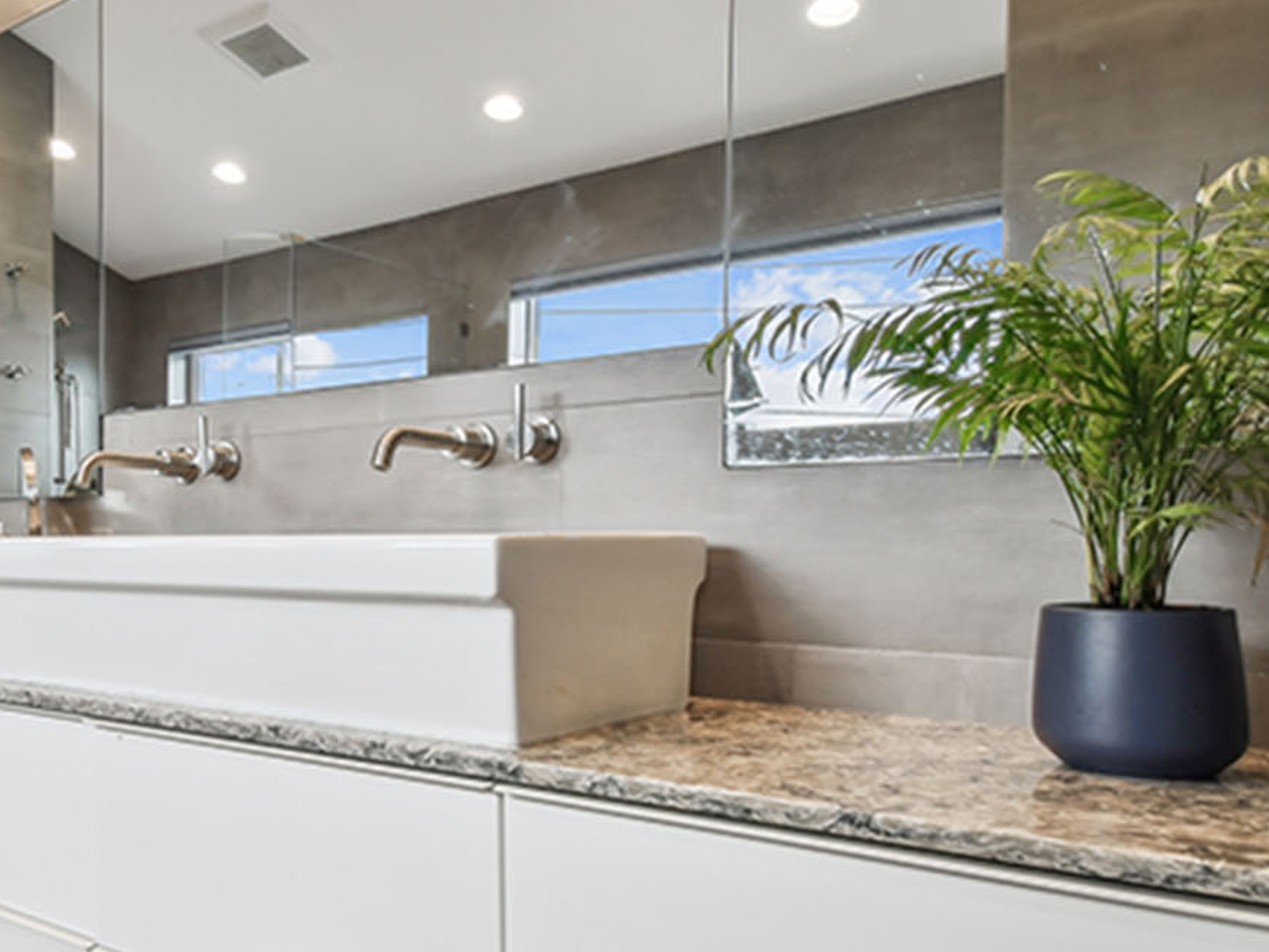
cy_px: 530
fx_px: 1100
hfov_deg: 56.1
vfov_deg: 46.7
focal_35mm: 30
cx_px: 273
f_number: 7.1
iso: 100
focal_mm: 10
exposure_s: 1/125
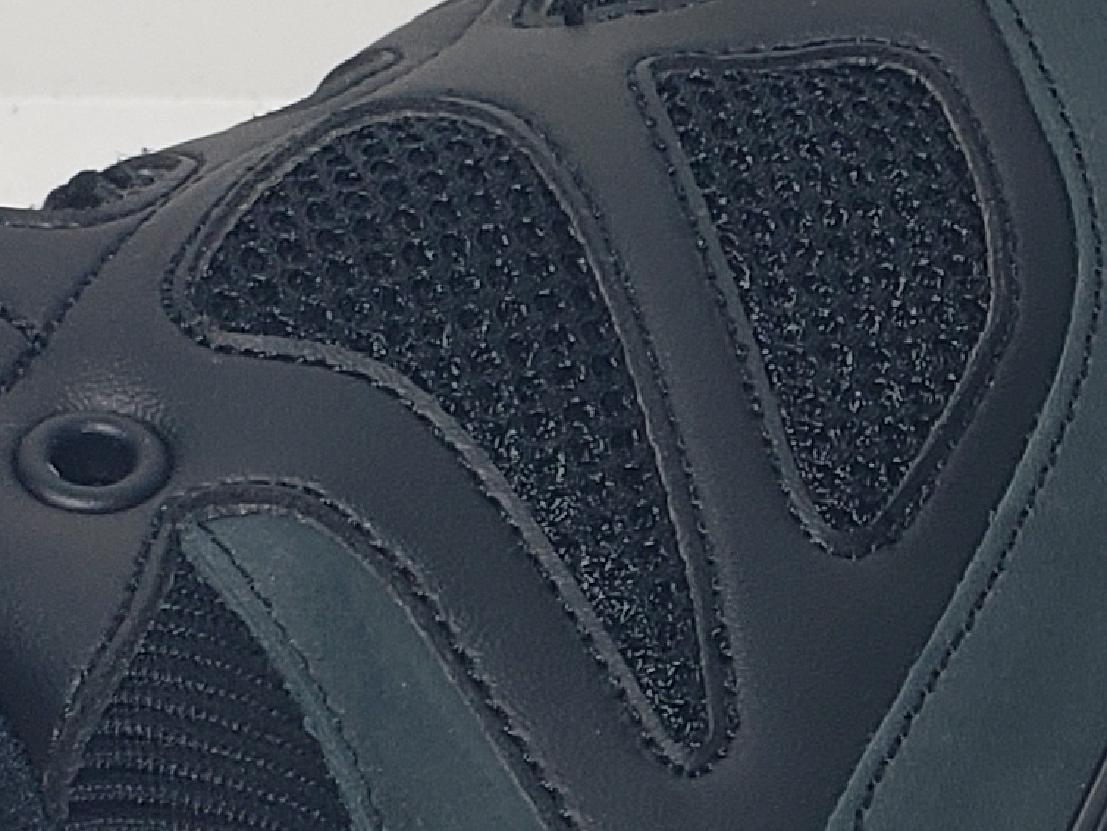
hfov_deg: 13.4
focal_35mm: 139
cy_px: 741
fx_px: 4447
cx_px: 1619
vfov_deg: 10.6
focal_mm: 4.3
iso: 50
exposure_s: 1/174
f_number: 2.4
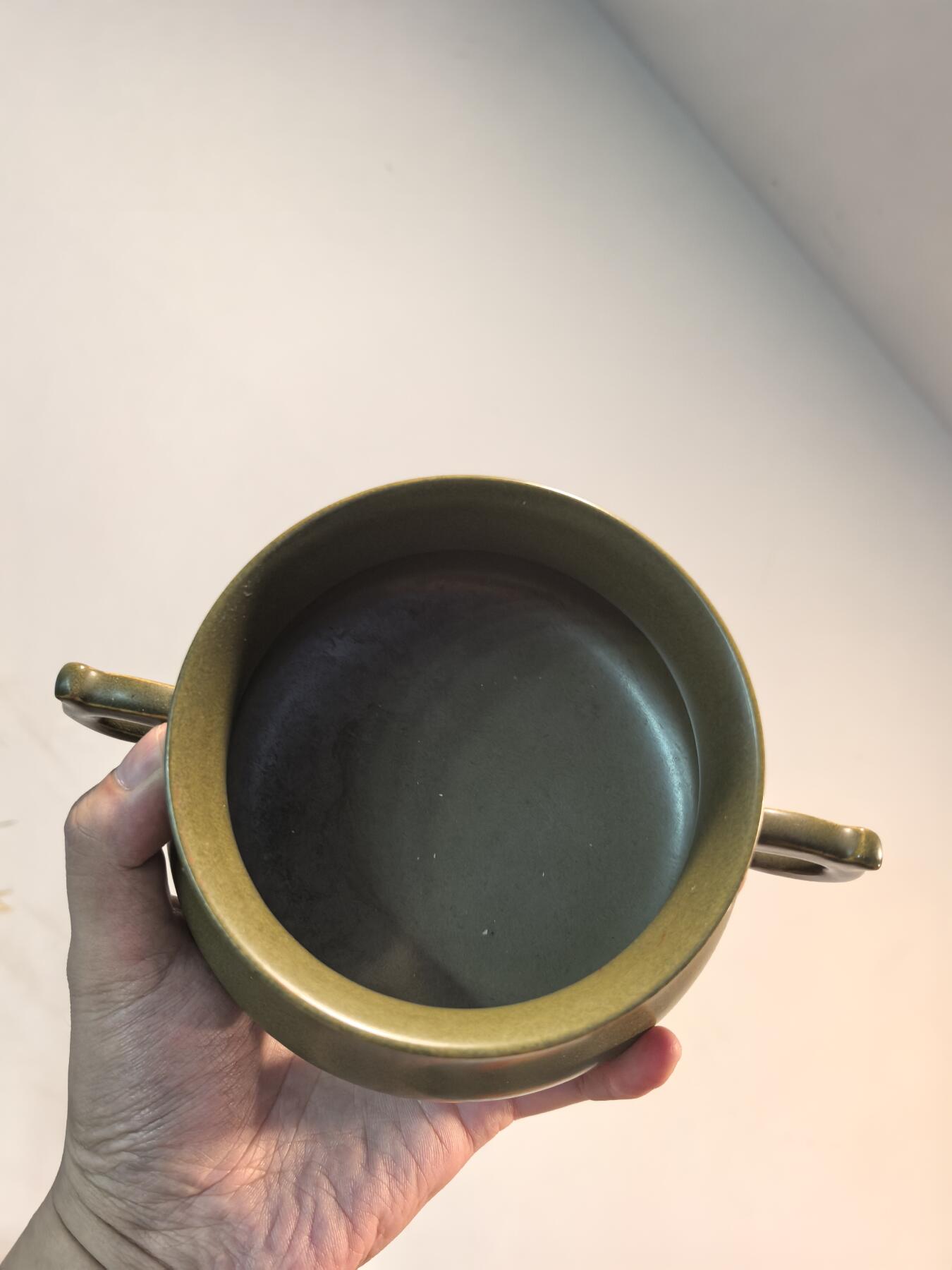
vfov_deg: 65.3
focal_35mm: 27
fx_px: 990
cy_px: 635
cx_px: 476
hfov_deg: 51.4
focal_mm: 6.98
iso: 2500
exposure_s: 1/728
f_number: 2
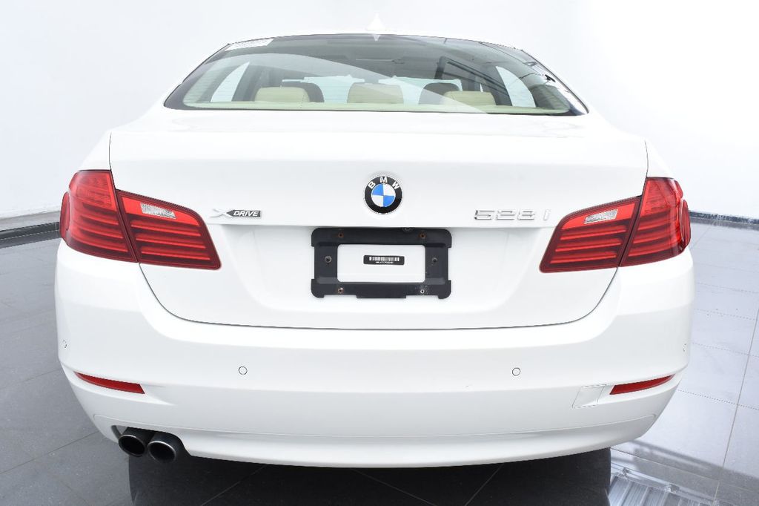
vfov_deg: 47.9
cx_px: 380
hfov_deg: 67.4
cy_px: 253
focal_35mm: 27
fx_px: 569
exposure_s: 1/200
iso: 320
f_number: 13
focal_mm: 18
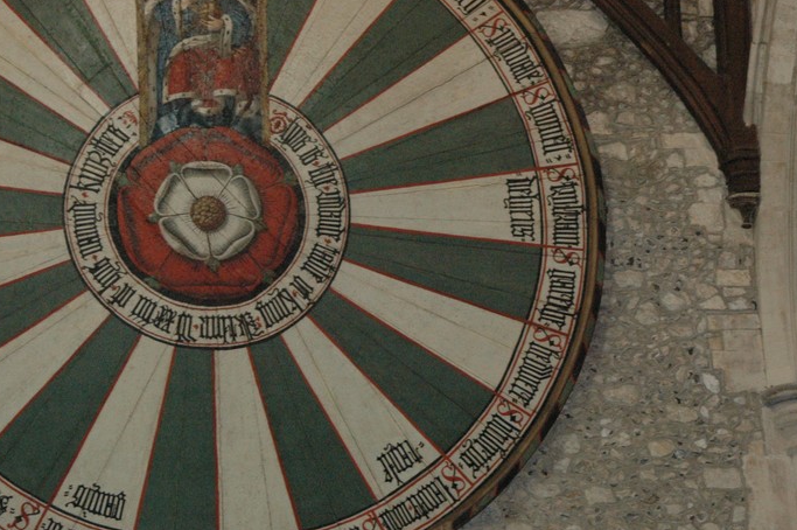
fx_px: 2588
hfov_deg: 17.4
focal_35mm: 117
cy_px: 221
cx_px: 211
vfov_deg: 11.7
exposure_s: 1/60
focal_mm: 52
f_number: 5
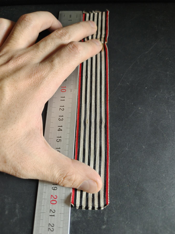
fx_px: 155
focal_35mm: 23
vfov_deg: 73.9
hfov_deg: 58.9
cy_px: 117
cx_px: 88
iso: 500
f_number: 1.6
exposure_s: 1/100
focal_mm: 6.06
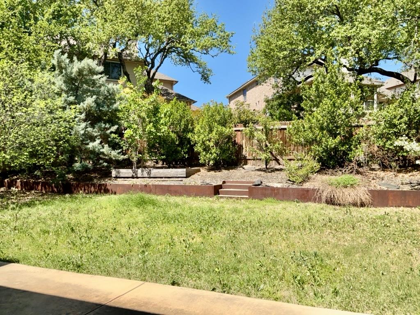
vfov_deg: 51.4
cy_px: 158
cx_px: 210
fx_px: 328
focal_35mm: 27
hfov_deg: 65.3
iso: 25
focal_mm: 3
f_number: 1.8
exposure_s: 1/1144
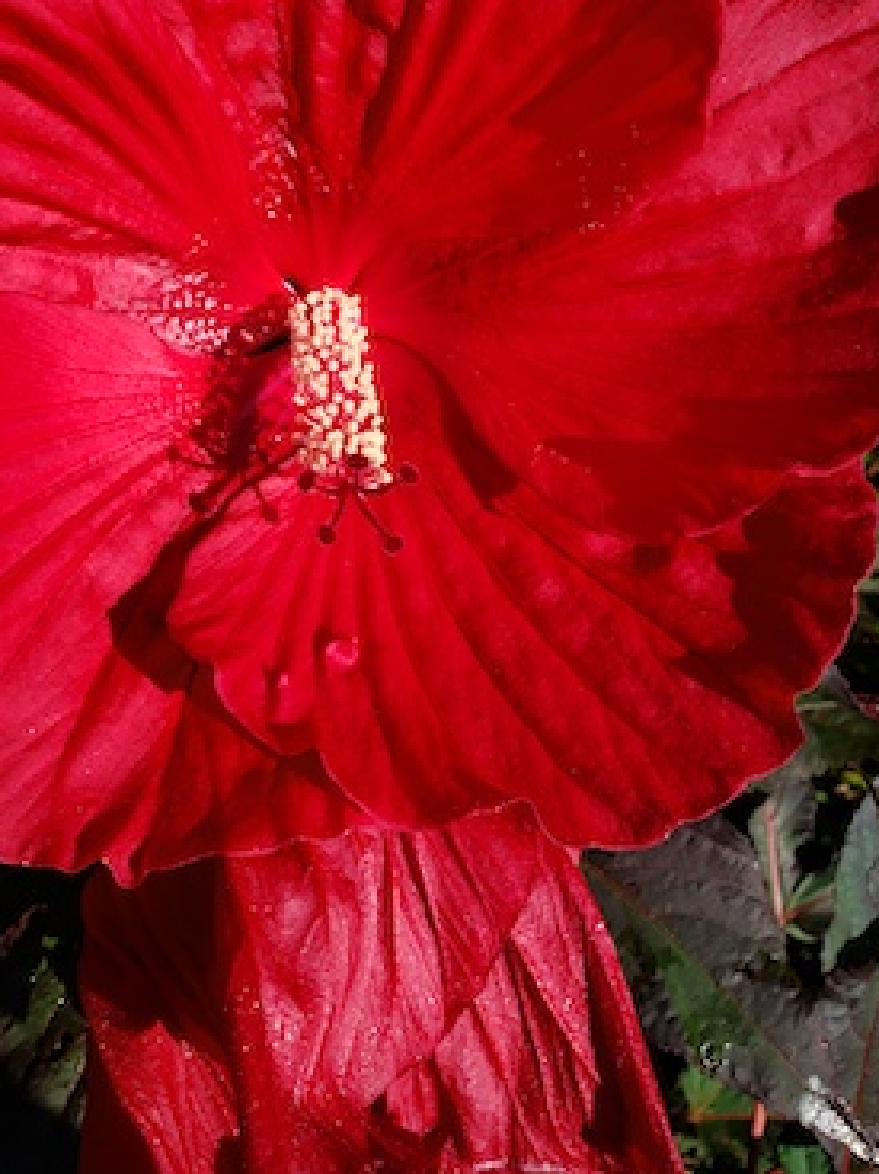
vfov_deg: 53.2
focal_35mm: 34
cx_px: 358
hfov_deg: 41.6
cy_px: 422
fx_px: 1152
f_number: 2.4
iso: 50
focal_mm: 4.3
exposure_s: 1/1024
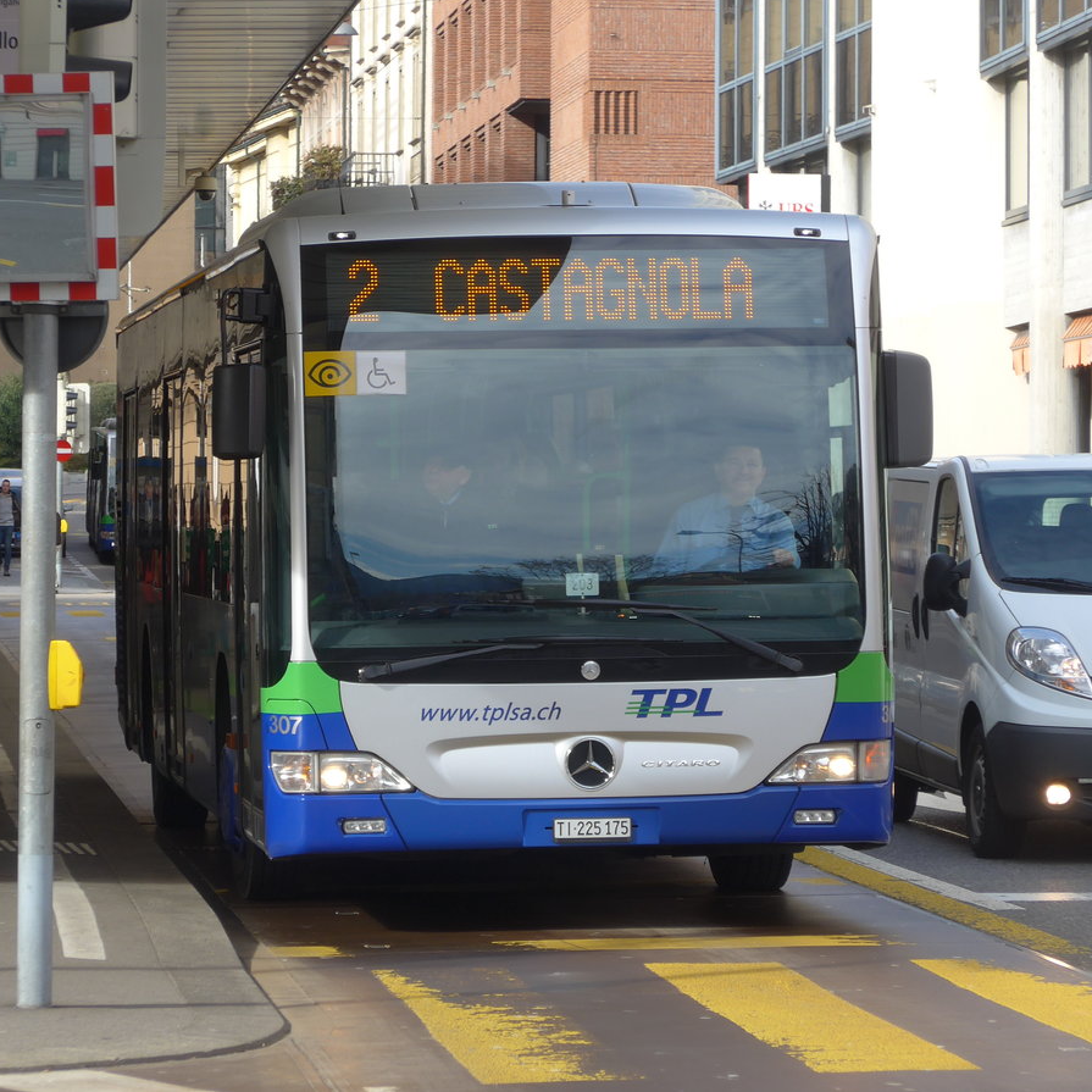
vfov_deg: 10.5
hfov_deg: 10.5
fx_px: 5925
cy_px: 544
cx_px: 478
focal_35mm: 166
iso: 80
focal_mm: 27.3
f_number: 5.4
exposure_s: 1/125
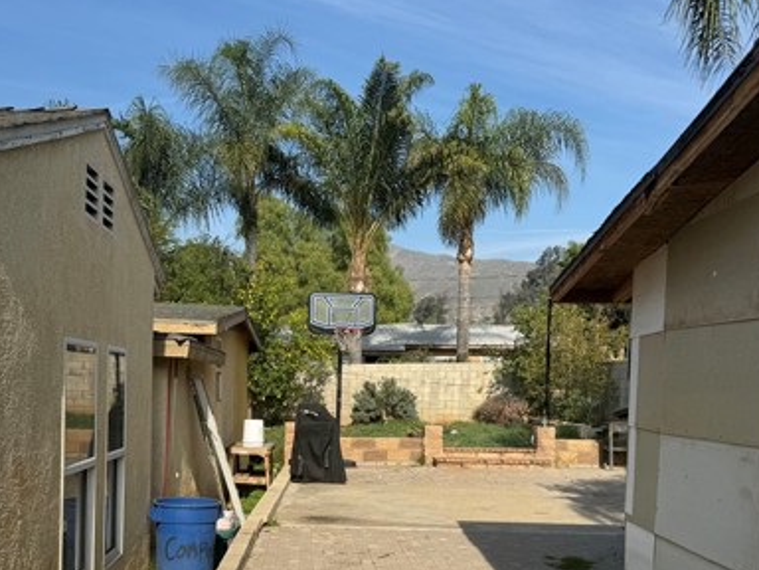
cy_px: 420
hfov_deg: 46.6
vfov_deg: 35.3
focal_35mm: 40
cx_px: 308
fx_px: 877
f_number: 1.78
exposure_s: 1/5319
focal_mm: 6.76
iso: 80
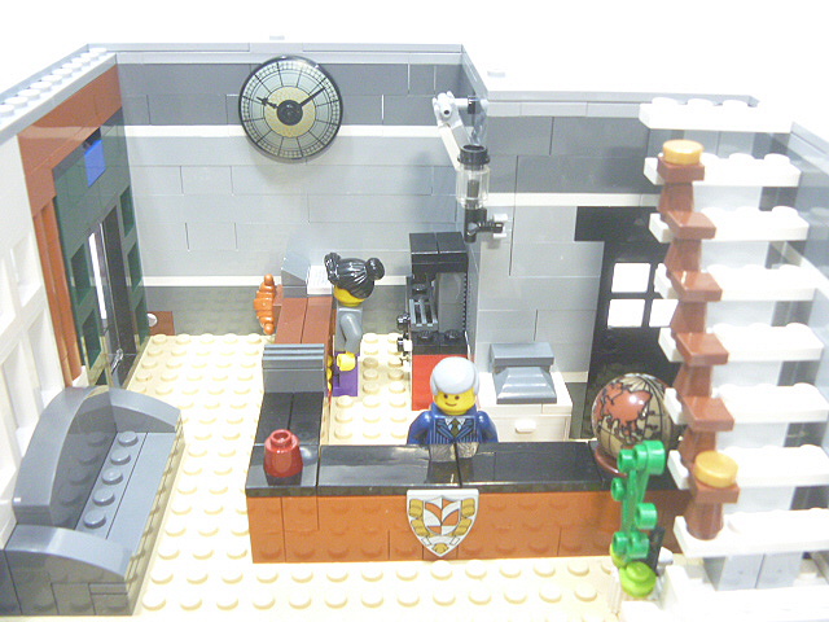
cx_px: 414
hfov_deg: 52.6
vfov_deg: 40.7
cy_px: 311
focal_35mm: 35
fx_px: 838
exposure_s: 1/10
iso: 400
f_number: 3.5
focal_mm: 6.3
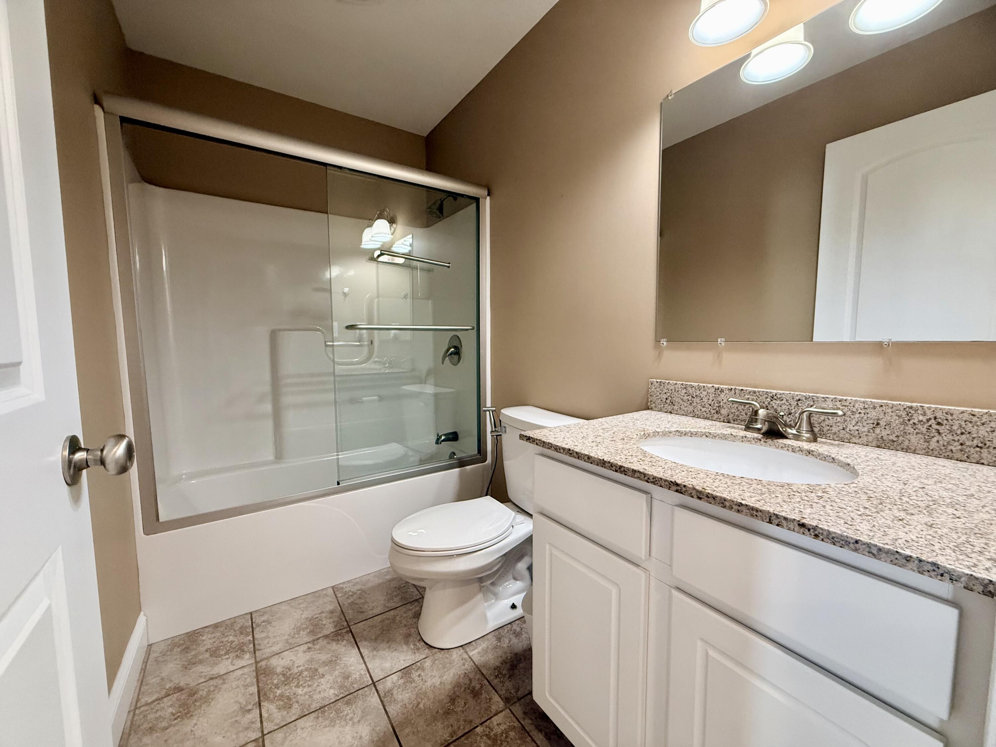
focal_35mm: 14
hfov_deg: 102.1
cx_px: 498
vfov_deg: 85.7
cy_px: 374
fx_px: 403
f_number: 2.2
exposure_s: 1/120
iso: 320
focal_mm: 2.22
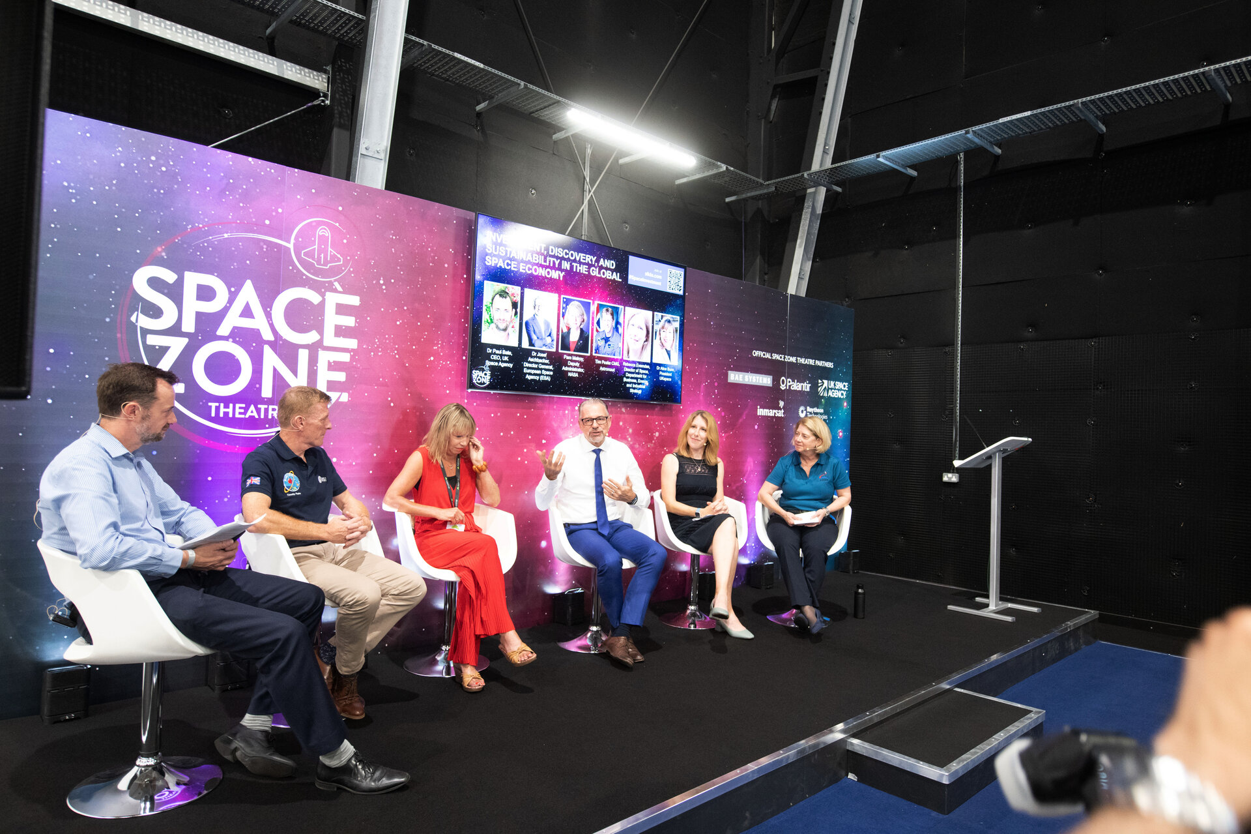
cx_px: 626
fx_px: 730
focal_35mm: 21
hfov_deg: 81.2
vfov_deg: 59.5
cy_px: 417
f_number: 4
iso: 2500
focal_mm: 18
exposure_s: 1/60
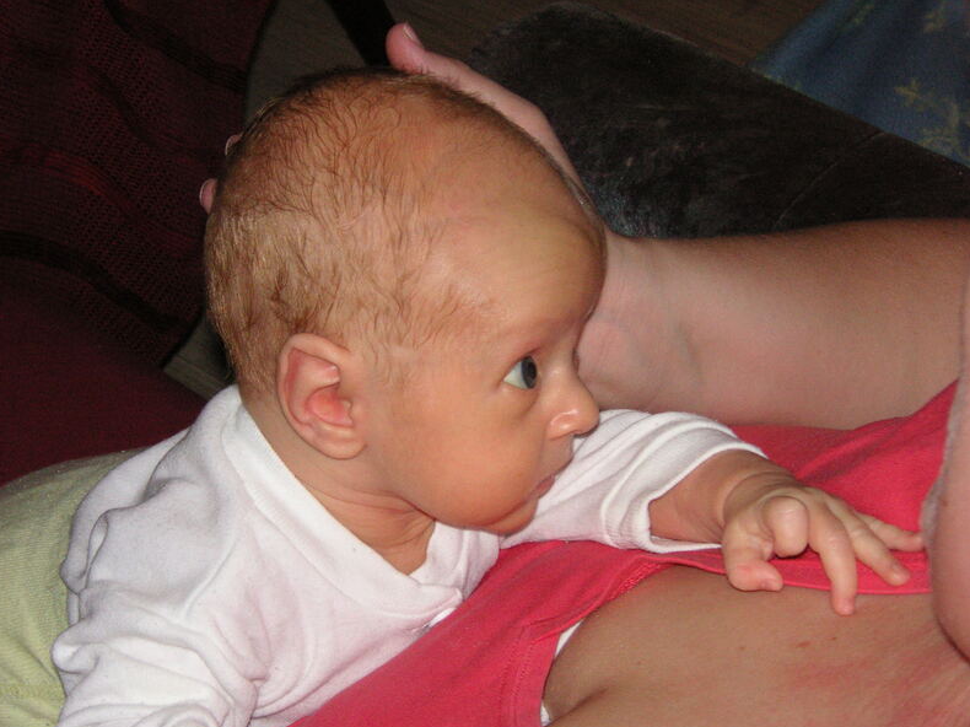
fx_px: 2157
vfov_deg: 19.1
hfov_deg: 25.3
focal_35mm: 77
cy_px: 367
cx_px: 481
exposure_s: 1/90
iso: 160
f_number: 4.4
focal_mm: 12.6
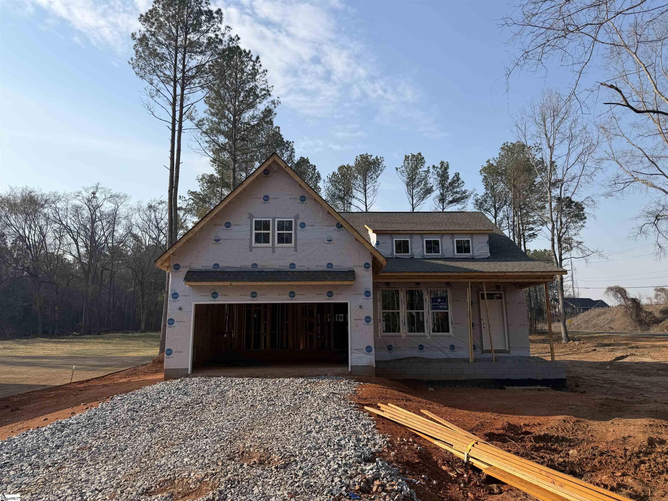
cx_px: 334
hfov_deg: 71.6
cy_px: 250
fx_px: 463
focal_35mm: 24
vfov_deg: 56.8
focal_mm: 6.76
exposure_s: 1/3953
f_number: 1.78
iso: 80
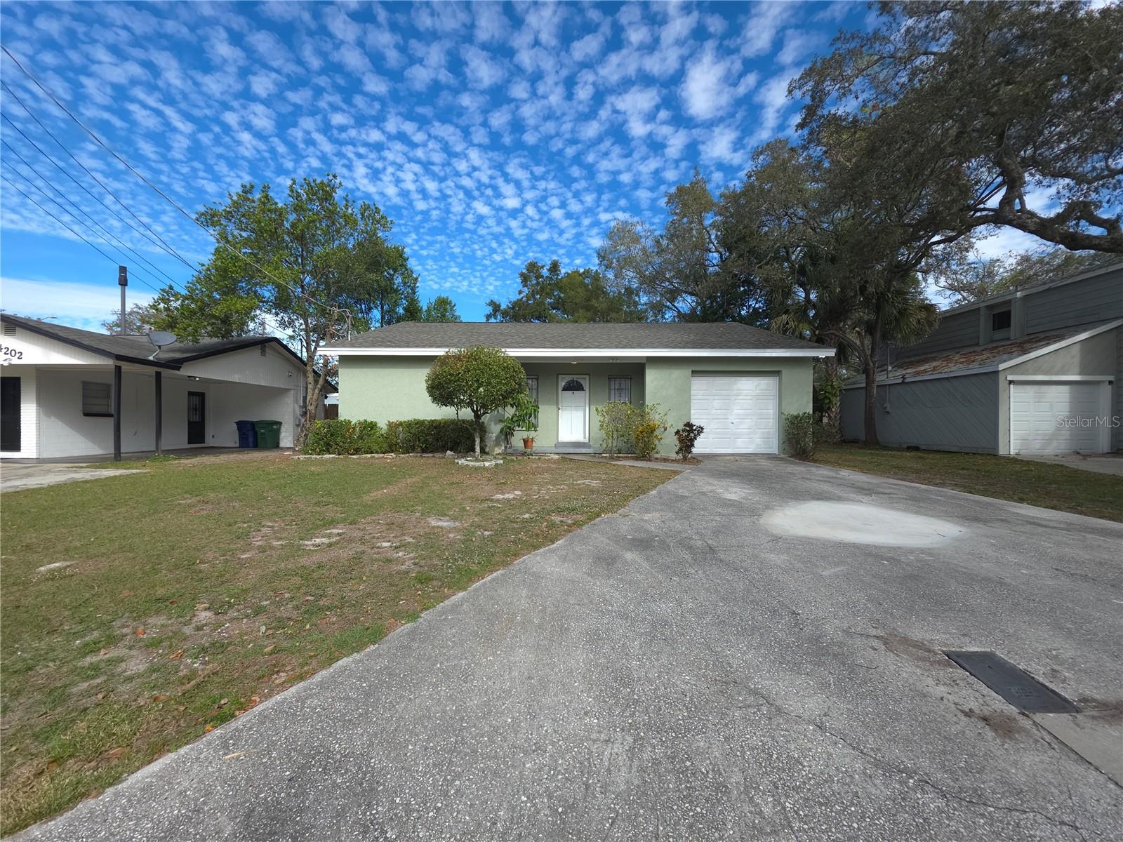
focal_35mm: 13
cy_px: 421
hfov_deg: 106.2
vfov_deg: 89.9
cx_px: 562
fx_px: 422
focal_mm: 2.2
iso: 20
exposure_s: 1/370
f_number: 1.9
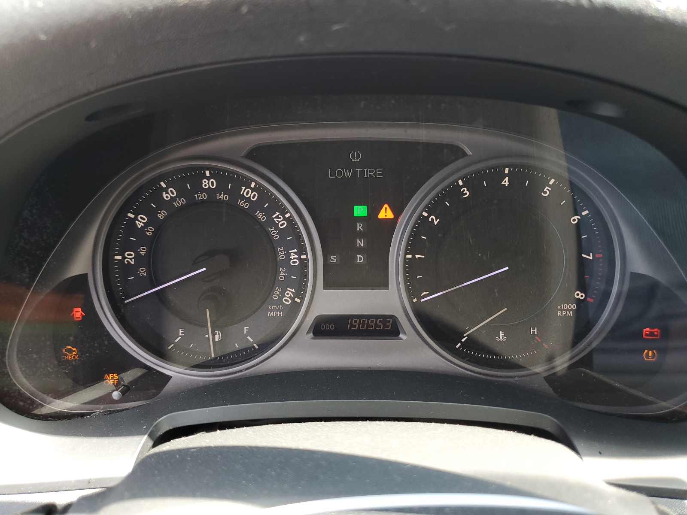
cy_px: 258
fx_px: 516
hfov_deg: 67.3
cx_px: 344
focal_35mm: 26
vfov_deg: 53.1
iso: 69
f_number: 1.5
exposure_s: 1/100
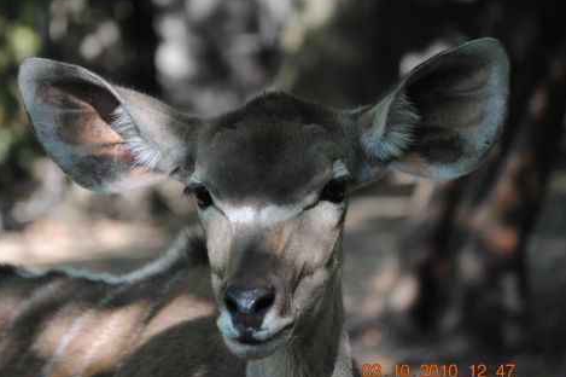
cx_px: 266
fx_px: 3095
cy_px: 195
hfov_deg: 10.4
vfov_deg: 7.0
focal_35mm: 197
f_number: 4.8
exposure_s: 1/400
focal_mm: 120
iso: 800
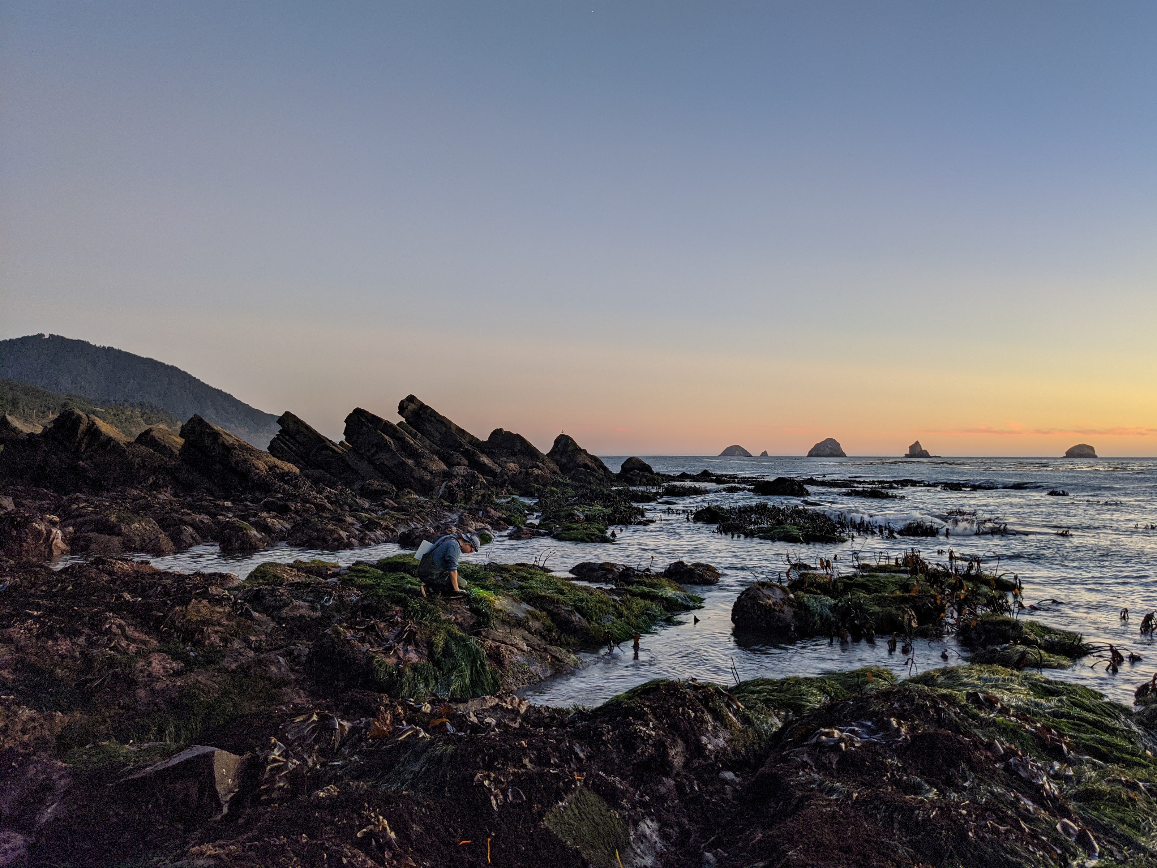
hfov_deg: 65.3
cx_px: 578
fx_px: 902
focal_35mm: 27
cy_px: 434
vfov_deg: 51.4
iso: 58
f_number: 1.73
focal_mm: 4.38
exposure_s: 1/39.7
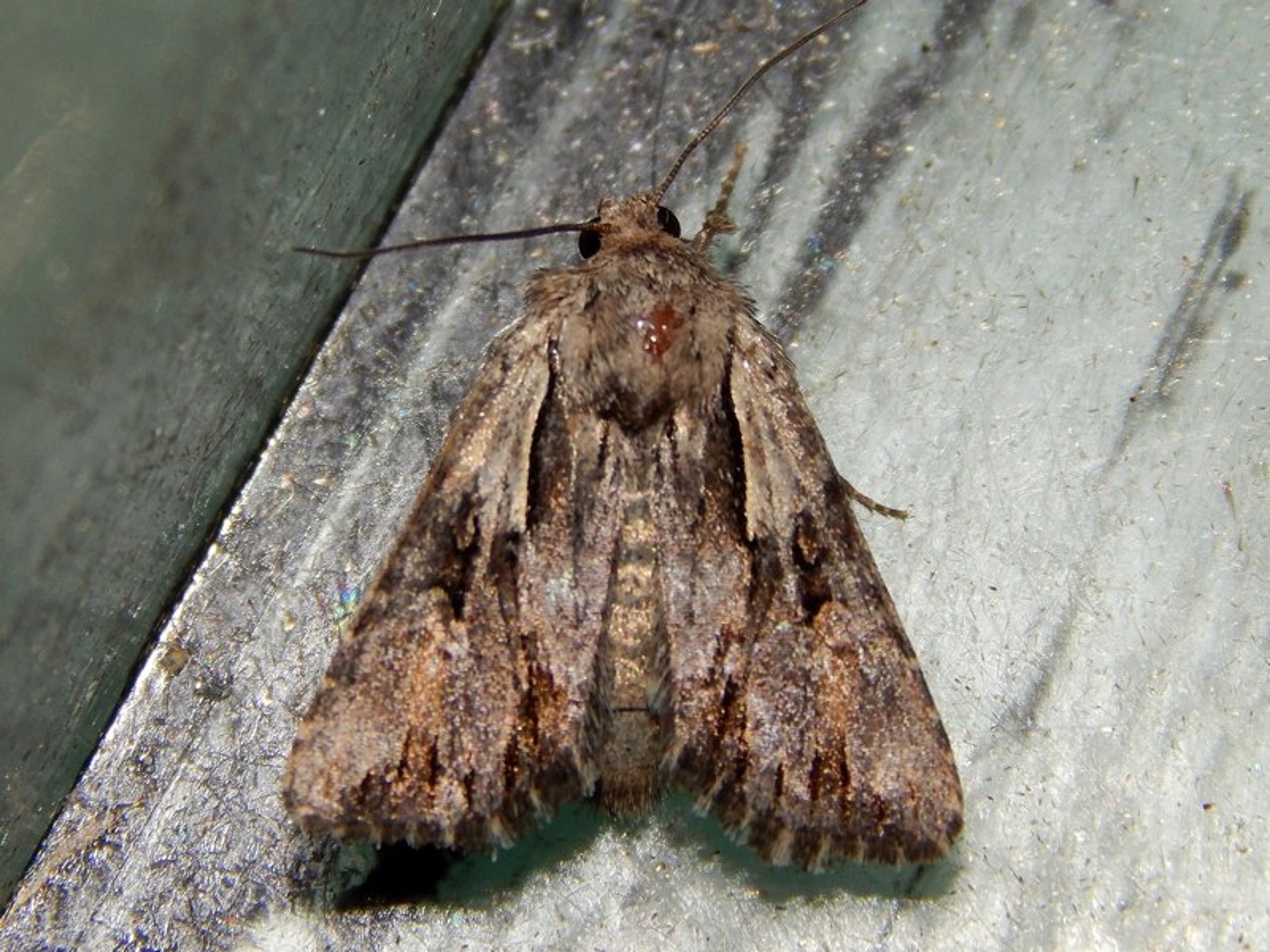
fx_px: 5943
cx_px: 635
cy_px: 476
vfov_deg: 9.2
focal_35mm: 162
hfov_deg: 12.2
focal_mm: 28.7
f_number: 10.1
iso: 200
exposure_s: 1/30
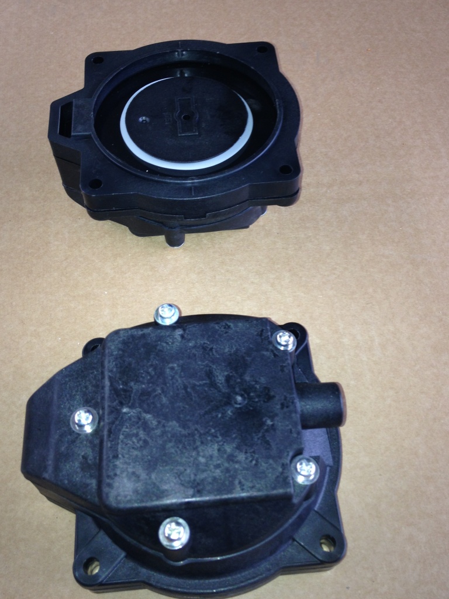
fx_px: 605
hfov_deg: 40.7
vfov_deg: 52.6
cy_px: 300
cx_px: 224
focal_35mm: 35
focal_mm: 4.28
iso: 50
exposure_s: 1/30
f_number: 2.4
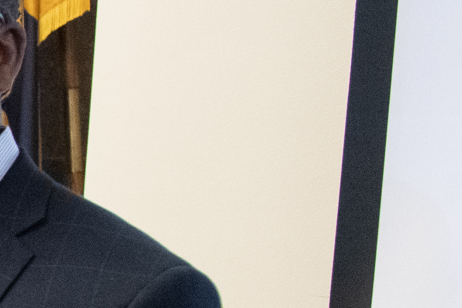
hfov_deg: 7.4
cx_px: -1201
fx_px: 2862
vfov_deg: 5.9
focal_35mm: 223
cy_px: 703
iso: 4000
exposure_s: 1/125
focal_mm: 29
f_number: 5
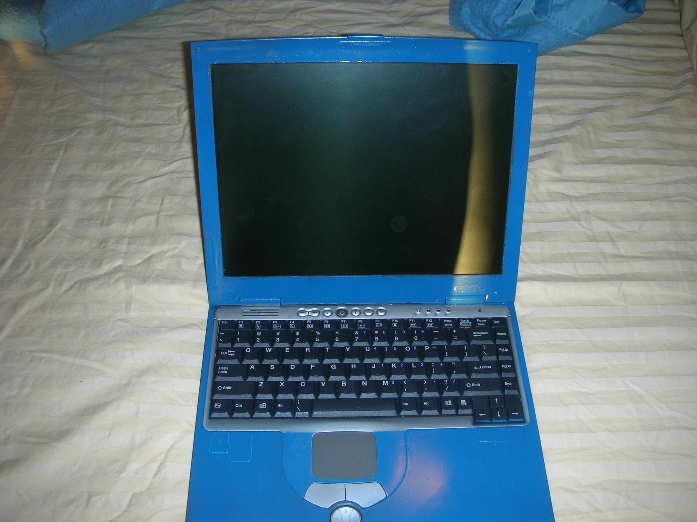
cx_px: 348
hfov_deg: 52.6
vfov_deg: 40.7
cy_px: 261
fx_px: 705
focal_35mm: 35
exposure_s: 1/60.1
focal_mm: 5.8
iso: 50
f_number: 3
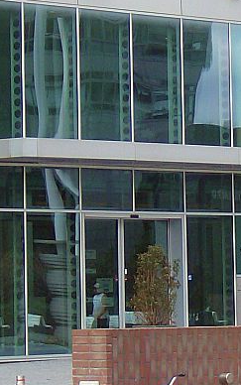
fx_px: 2487
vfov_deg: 8.8
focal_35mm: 237
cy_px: 136
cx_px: 174
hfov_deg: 5.5
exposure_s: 1/350
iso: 100
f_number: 4.2
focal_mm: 14.1
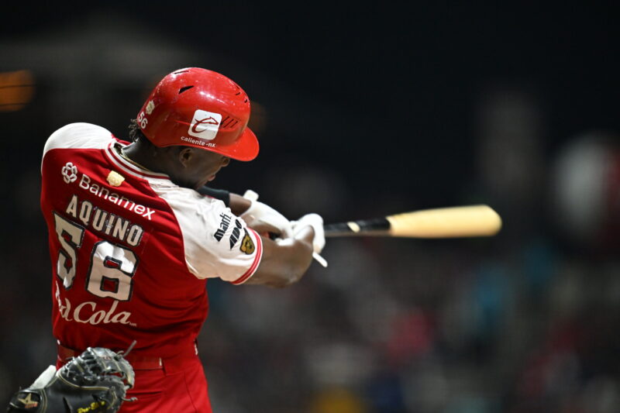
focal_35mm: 400
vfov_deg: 3.4
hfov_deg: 5.2
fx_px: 6887
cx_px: 310
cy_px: 206
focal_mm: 400
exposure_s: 1/800
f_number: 2.8
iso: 3200
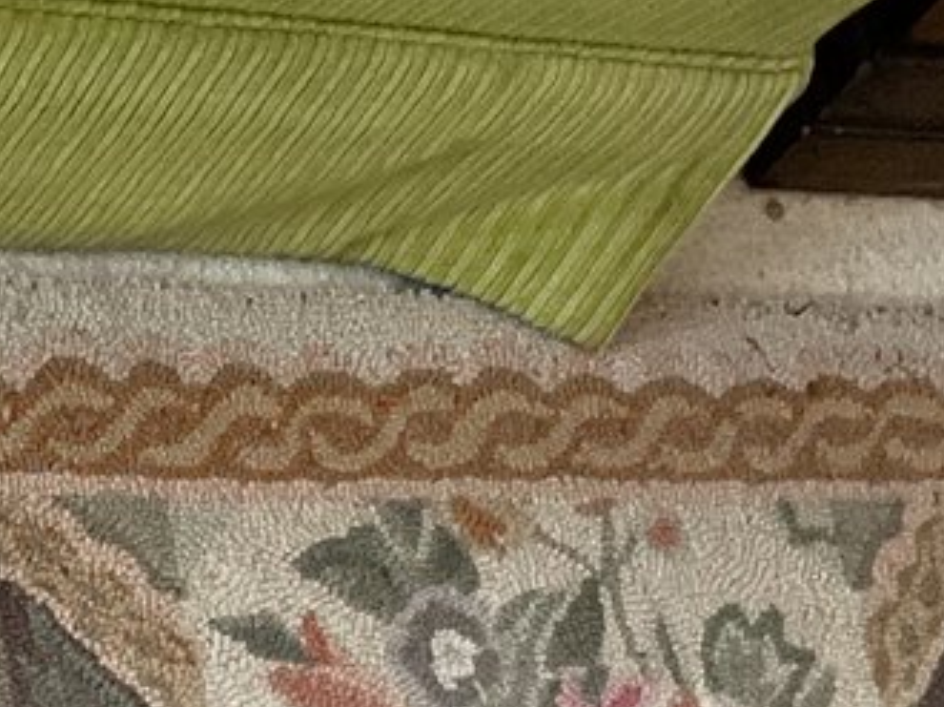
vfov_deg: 10.1
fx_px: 3624
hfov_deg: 13.7
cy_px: 1507
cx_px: -585
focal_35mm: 133
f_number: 1.8
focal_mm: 3
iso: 200
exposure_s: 1/60
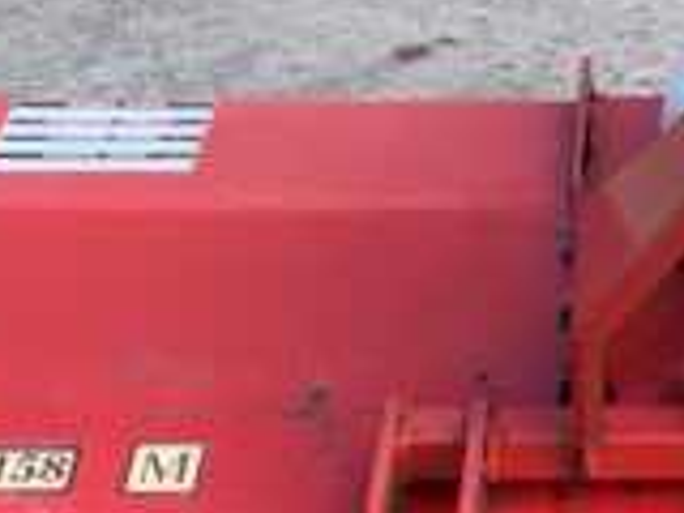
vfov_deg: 12.8
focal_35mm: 116
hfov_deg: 16.4
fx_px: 2292
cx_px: 761
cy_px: 312
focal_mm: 3
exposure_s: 1/220
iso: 16
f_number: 1.8
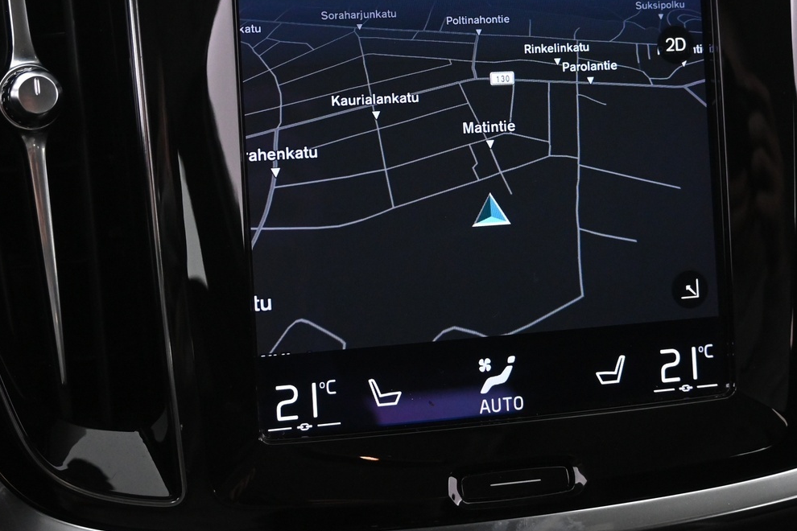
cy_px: 141
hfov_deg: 36.9
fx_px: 1195
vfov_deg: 24.8
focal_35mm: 54
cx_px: 422
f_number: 4
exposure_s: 1/40
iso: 2500
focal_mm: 22
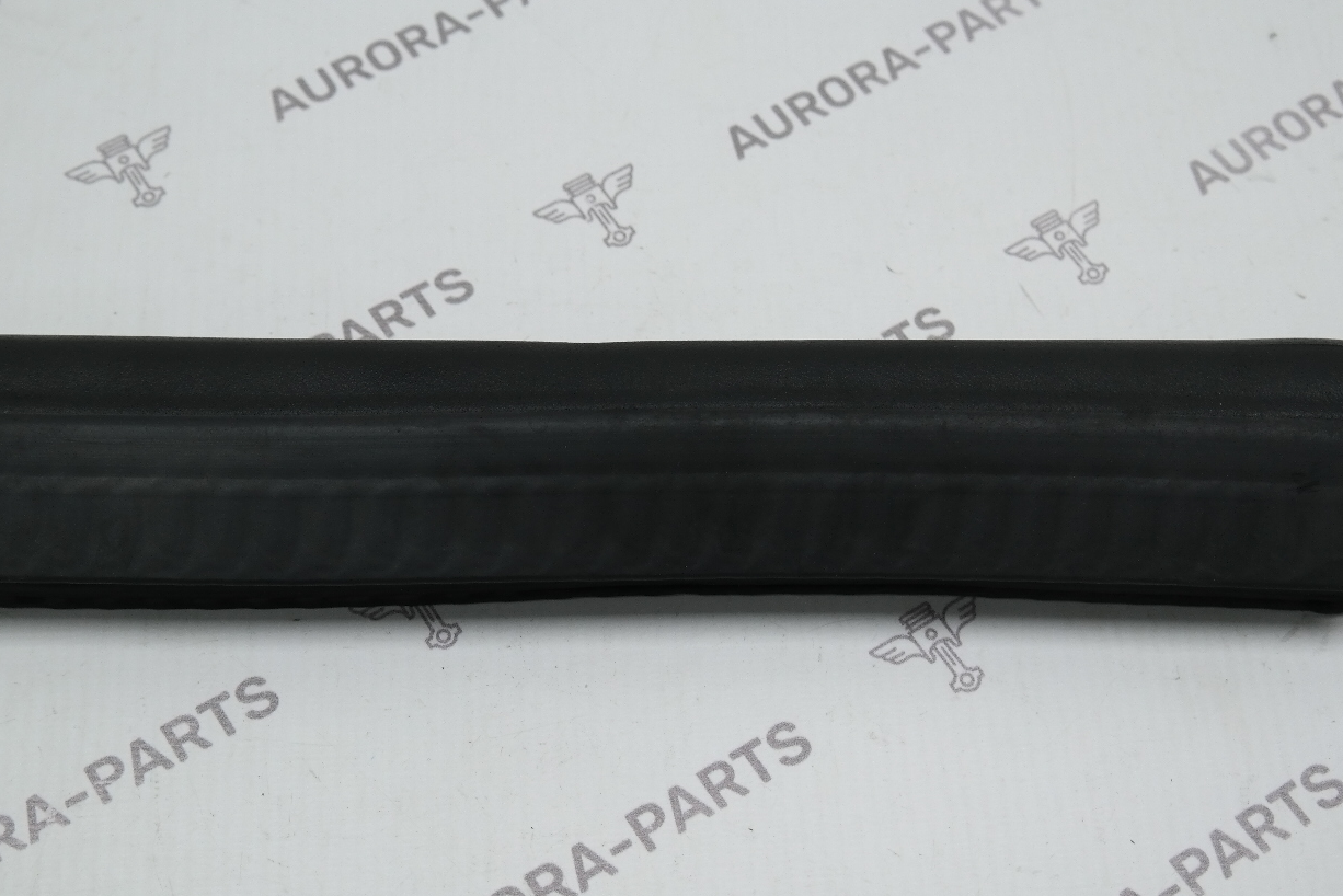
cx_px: 628
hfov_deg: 32.4
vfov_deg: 21.9
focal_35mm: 62
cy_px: 471
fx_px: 2313
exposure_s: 1/100
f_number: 4
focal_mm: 29
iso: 200
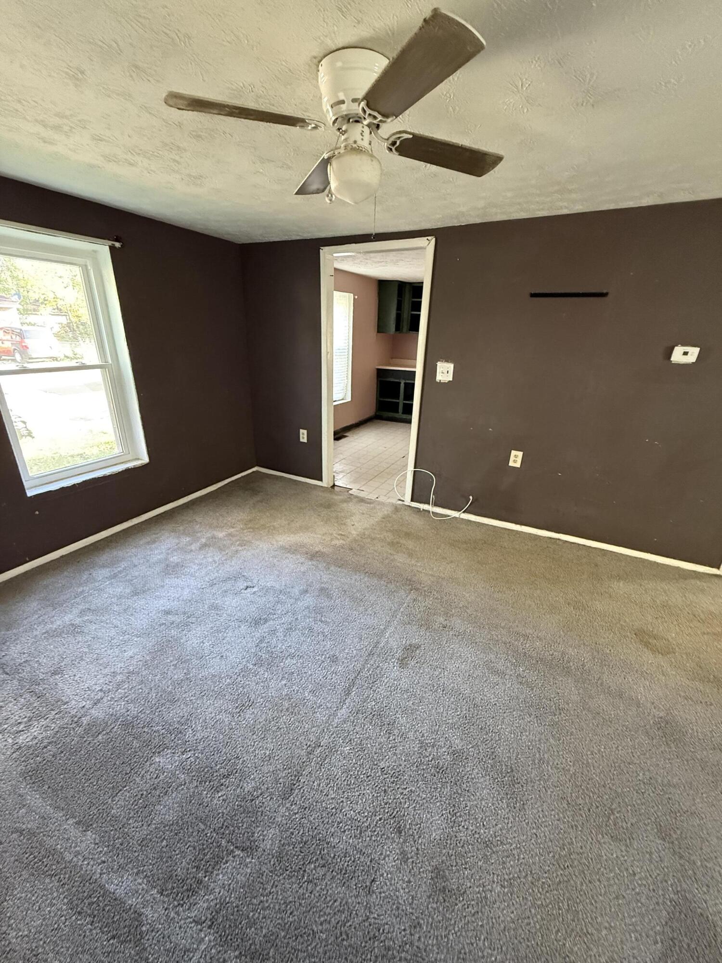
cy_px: 482
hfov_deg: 85.7
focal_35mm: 14
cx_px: 361
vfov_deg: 102.1
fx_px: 389
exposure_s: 1/60
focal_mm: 2.22
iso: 640
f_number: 2.2
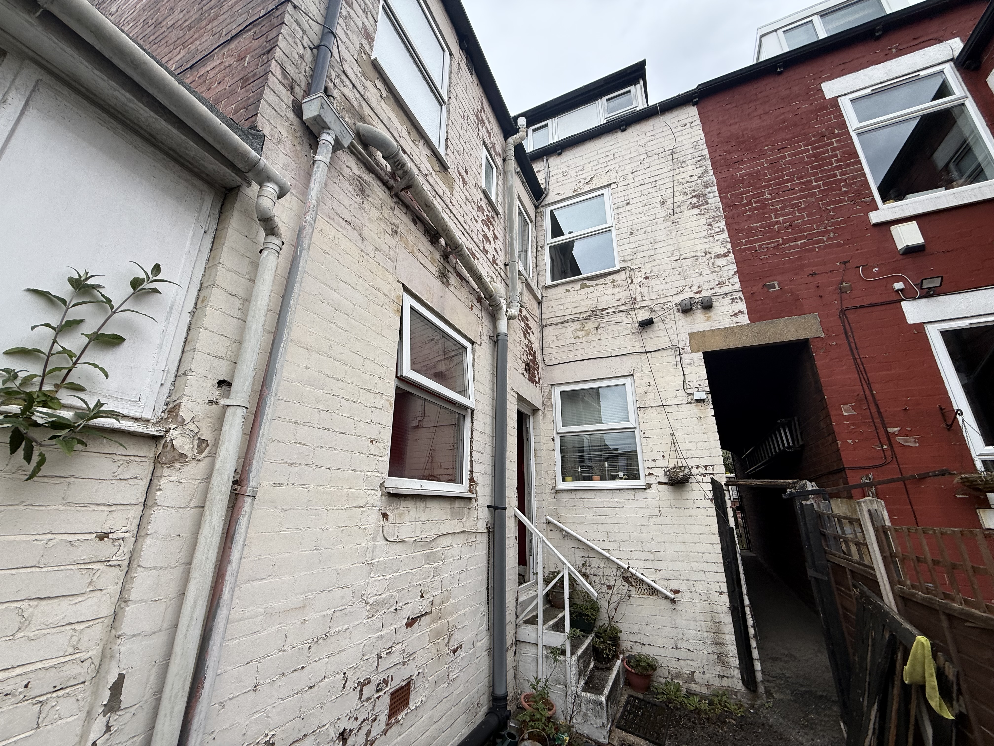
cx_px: 497
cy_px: 373
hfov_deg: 102.1
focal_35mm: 14
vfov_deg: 85.7
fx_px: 402
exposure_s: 1/830
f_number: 2.2
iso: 50
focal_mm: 2.22
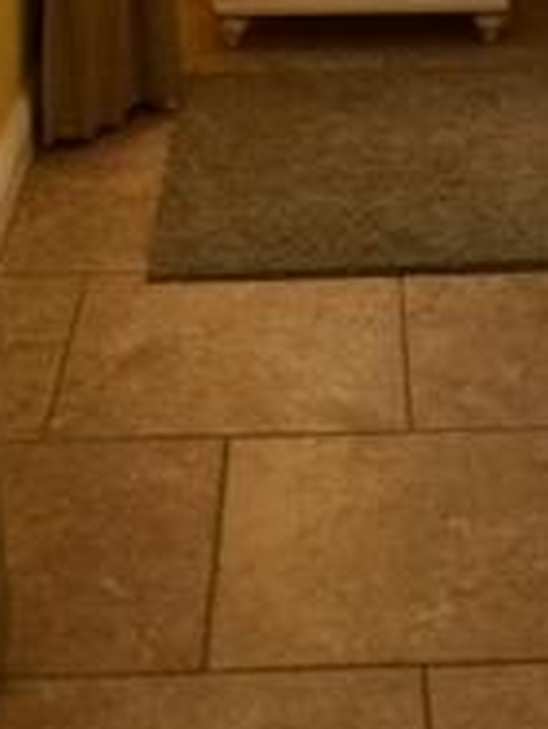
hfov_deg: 15.0
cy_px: -355
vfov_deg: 17.9
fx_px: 2066
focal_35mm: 98
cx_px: 440
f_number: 2.2
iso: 80
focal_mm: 4.15
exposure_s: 1/15
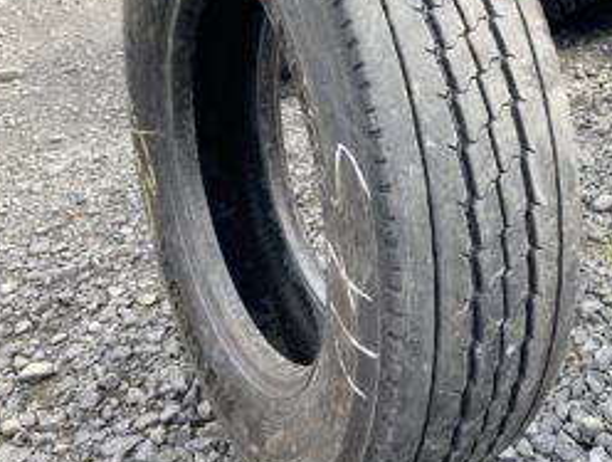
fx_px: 797
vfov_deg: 32.0
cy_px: 145
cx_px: 417
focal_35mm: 45
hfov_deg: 41.4
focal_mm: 4.25
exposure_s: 1/208
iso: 32
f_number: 1.8
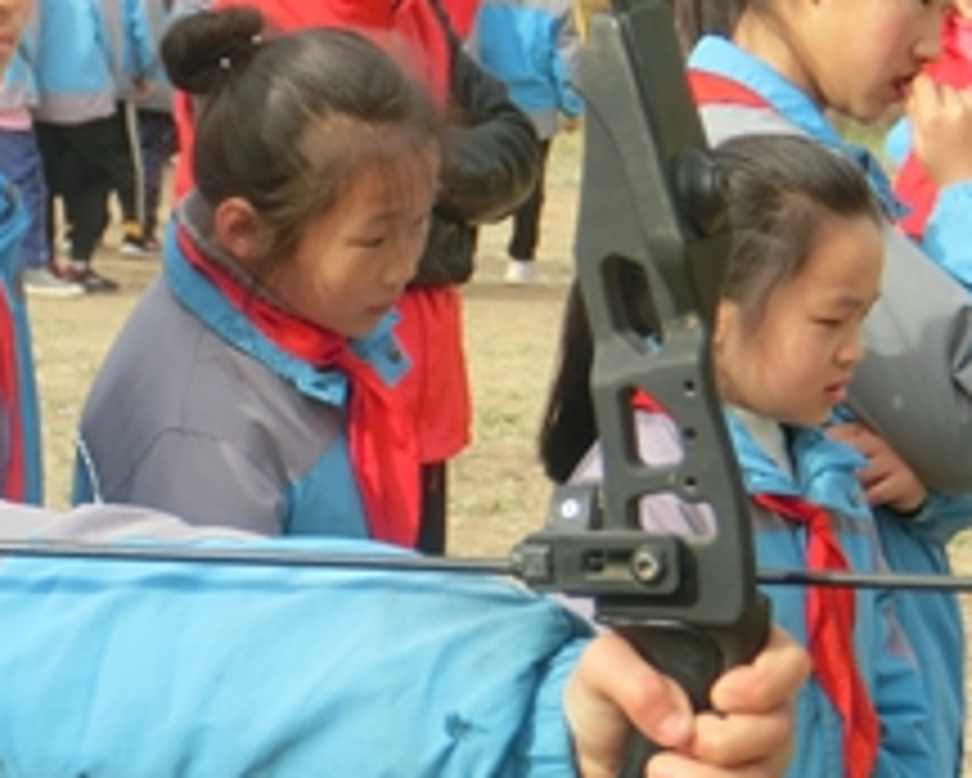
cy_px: 573
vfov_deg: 6.2
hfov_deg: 7.7
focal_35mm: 248
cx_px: -104
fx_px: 7138
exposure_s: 1/160
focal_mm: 19.54
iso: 80
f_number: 5.4
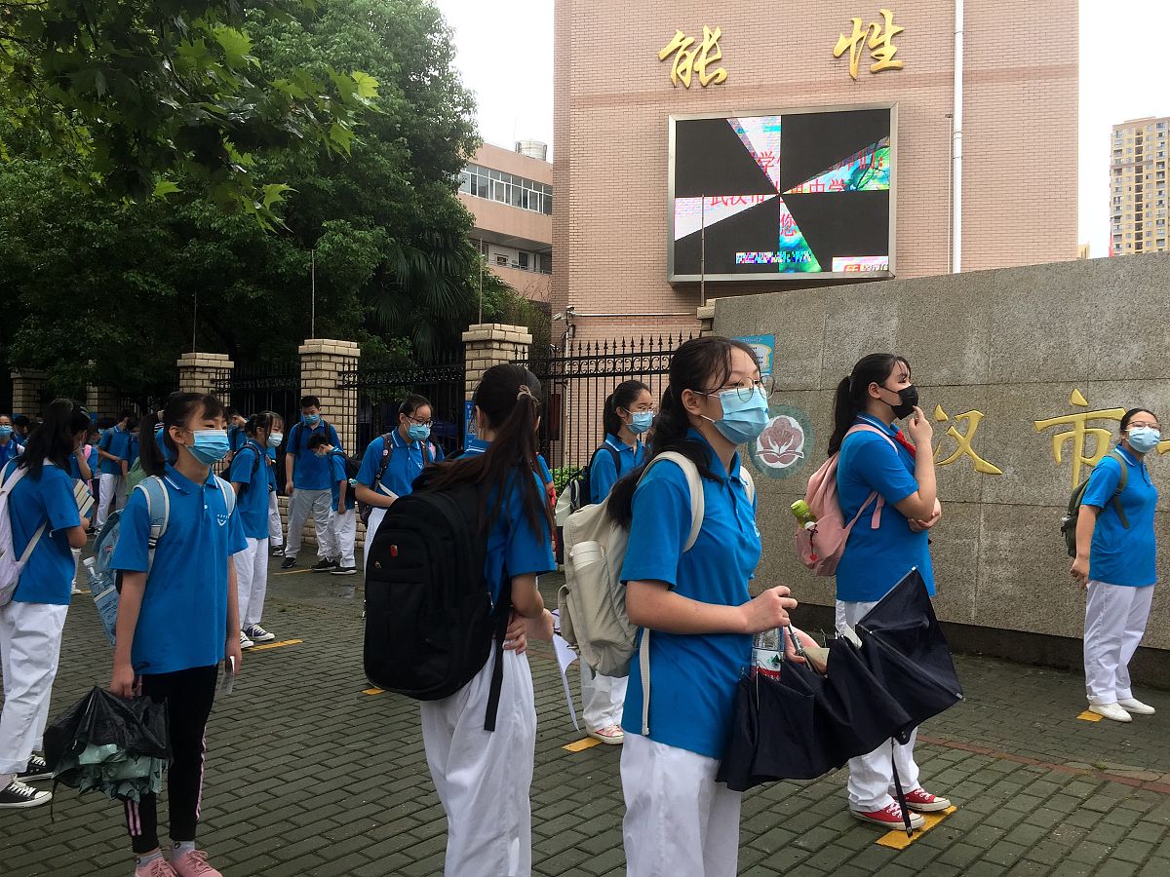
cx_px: 585
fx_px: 980
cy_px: 438
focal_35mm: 29
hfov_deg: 61.7
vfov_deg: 48.2
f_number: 2.2
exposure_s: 1/110
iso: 32
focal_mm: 4.15
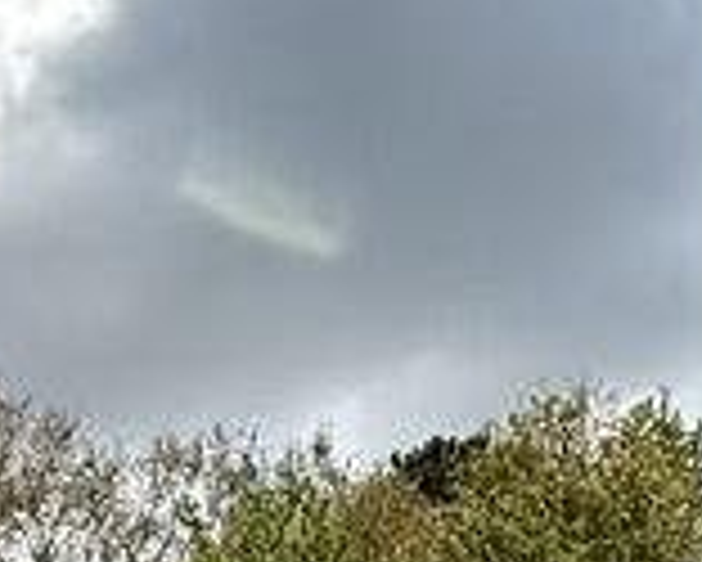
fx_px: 2328
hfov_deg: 16.1
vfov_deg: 11.2
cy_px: 1421
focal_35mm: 112
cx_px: -256
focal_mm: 2.22
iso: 80
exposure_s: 1/2410
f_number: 2.2
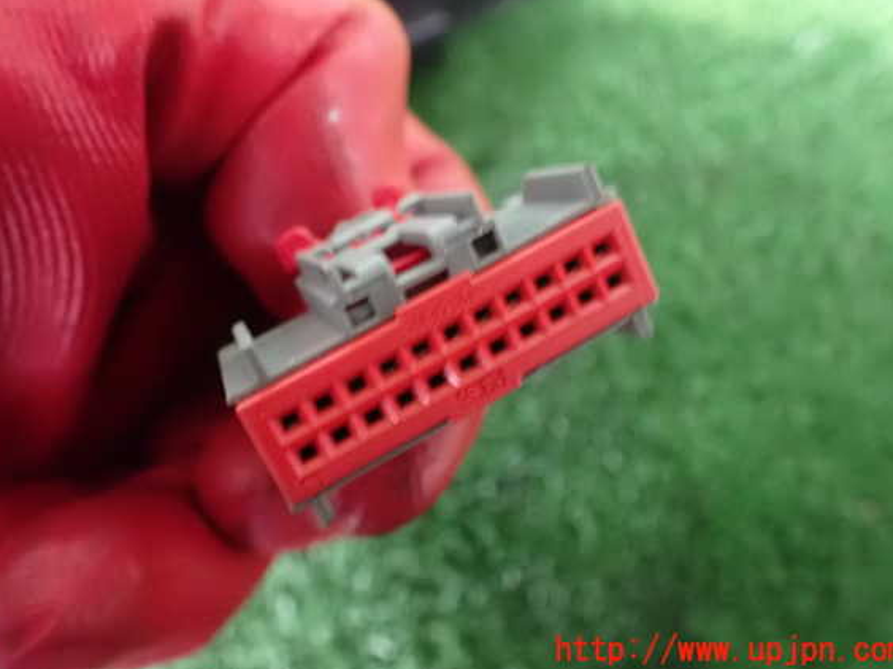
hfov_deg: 56.8
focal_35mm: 32
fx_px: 825
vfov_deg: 44.1
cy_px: 314
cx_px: 438
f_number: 2.3
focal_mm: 5.4
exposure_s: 1/25
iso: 1600
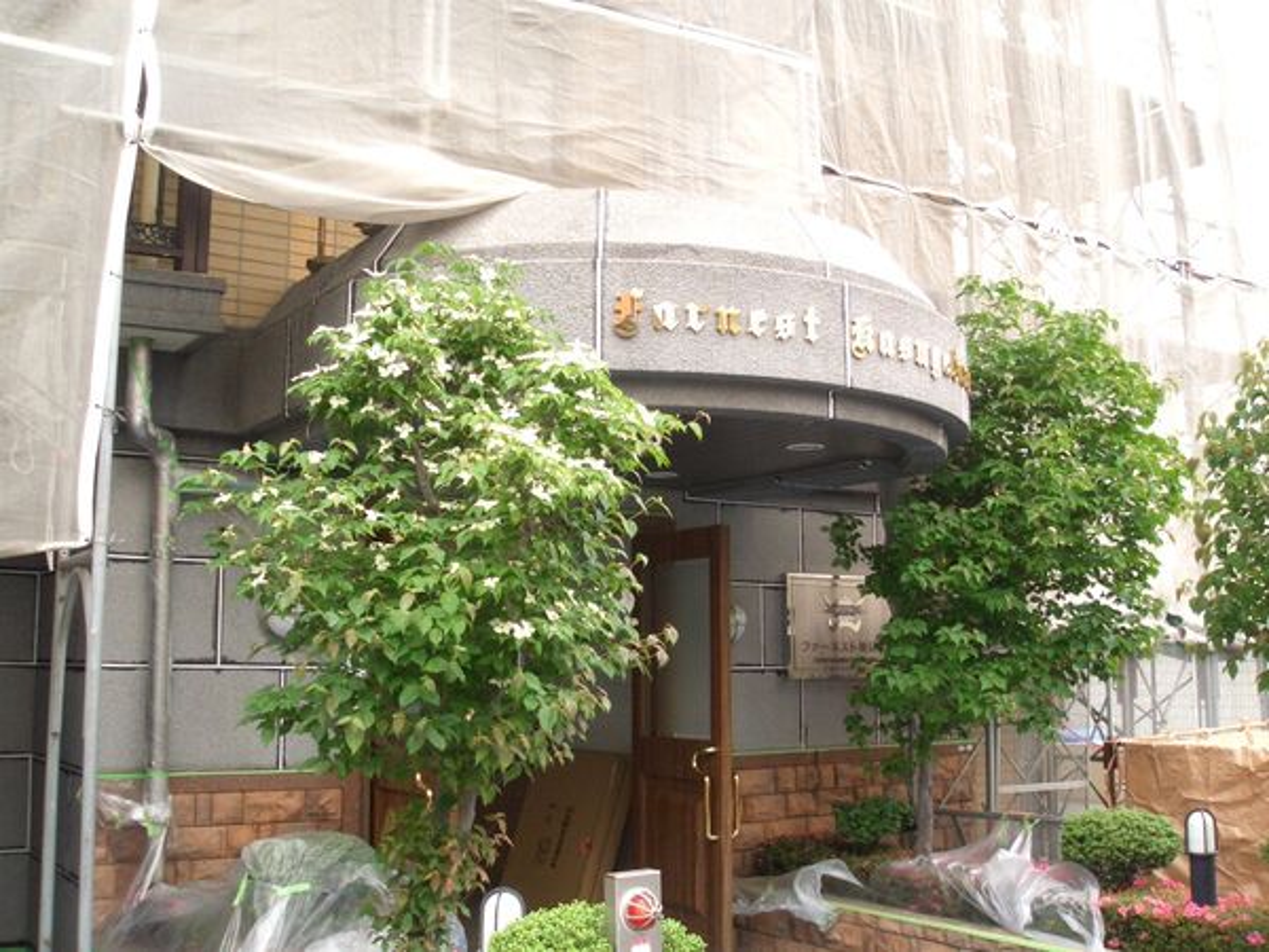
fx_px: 1320
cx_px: 634
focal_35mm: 36
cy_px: 476
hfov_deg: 51.4
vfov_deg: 39.7
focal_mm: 4.8
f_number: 4
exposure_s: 1/80
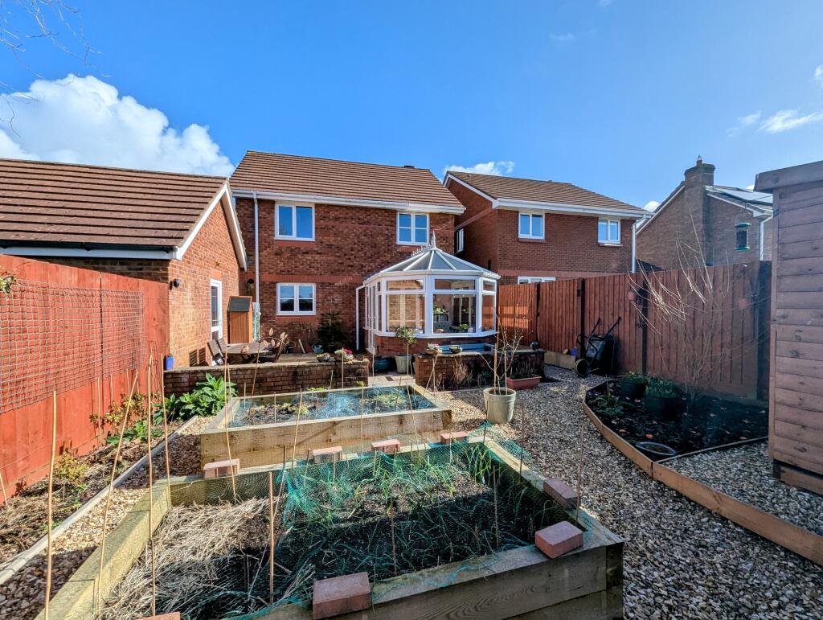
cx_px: 412
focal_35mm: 13
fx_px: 310
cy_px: 310
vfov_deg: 90.1
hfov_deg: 106.1
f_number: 2.2
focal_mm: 1.95
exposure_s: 1/1842
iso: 46
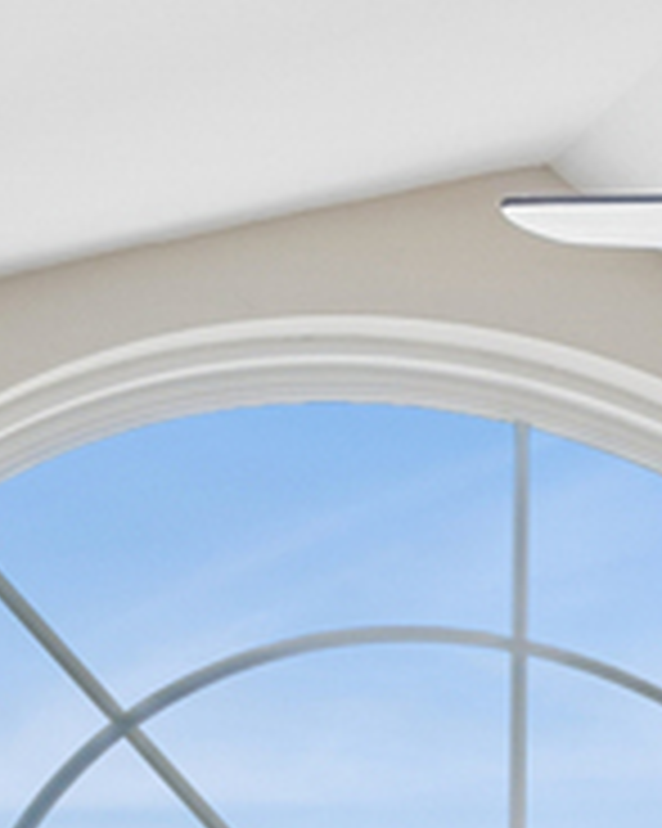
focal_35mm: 149
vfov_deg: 10.5
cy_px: 2205
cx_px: 1819
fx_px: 3652
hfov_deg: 8.9
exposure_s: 1/8
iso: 320
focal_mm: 12
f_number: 8
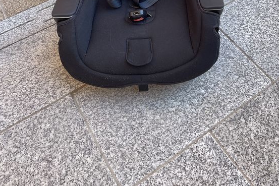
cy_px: -62
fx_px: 364
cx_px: 176
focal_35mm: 47
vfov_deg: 24.6
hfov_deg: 41.6
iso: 100
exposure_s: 1/121
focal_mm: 5.1
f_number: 1.6
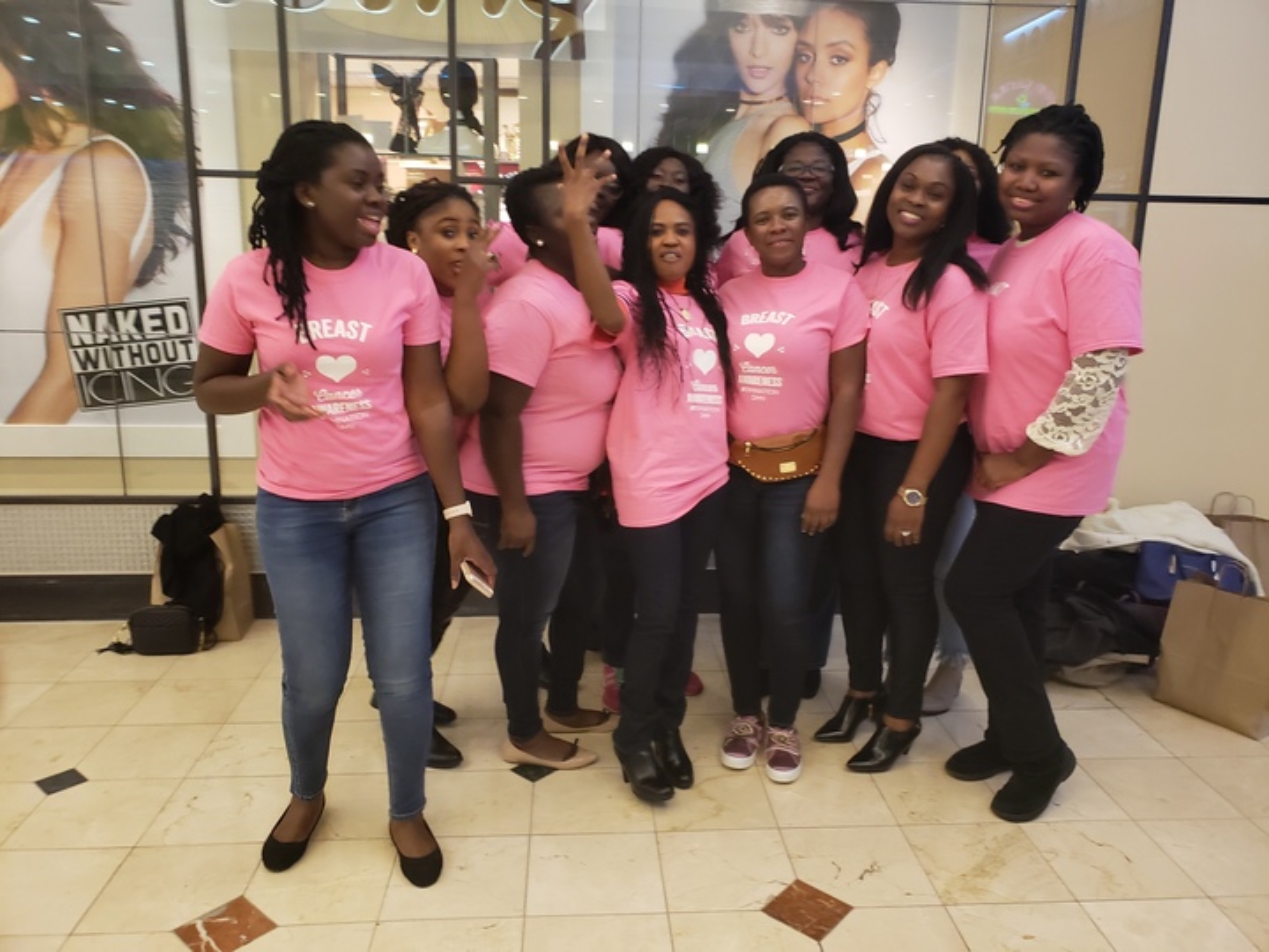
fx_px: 953
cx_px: 634
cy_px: 476
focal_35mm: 26
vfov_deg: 53.1
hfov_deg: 67.3
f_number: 2.4
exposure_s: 1/60
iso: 320
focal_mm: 4.3
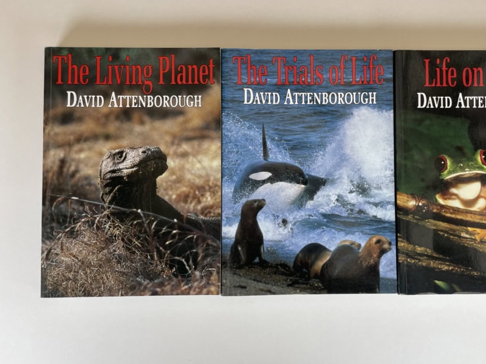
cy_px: 160
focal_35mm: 32
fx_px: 449
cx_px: 296
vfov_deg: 44.1
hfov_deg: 56.3
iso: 40
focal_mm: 4.2
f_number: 1.6
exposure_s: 1/121
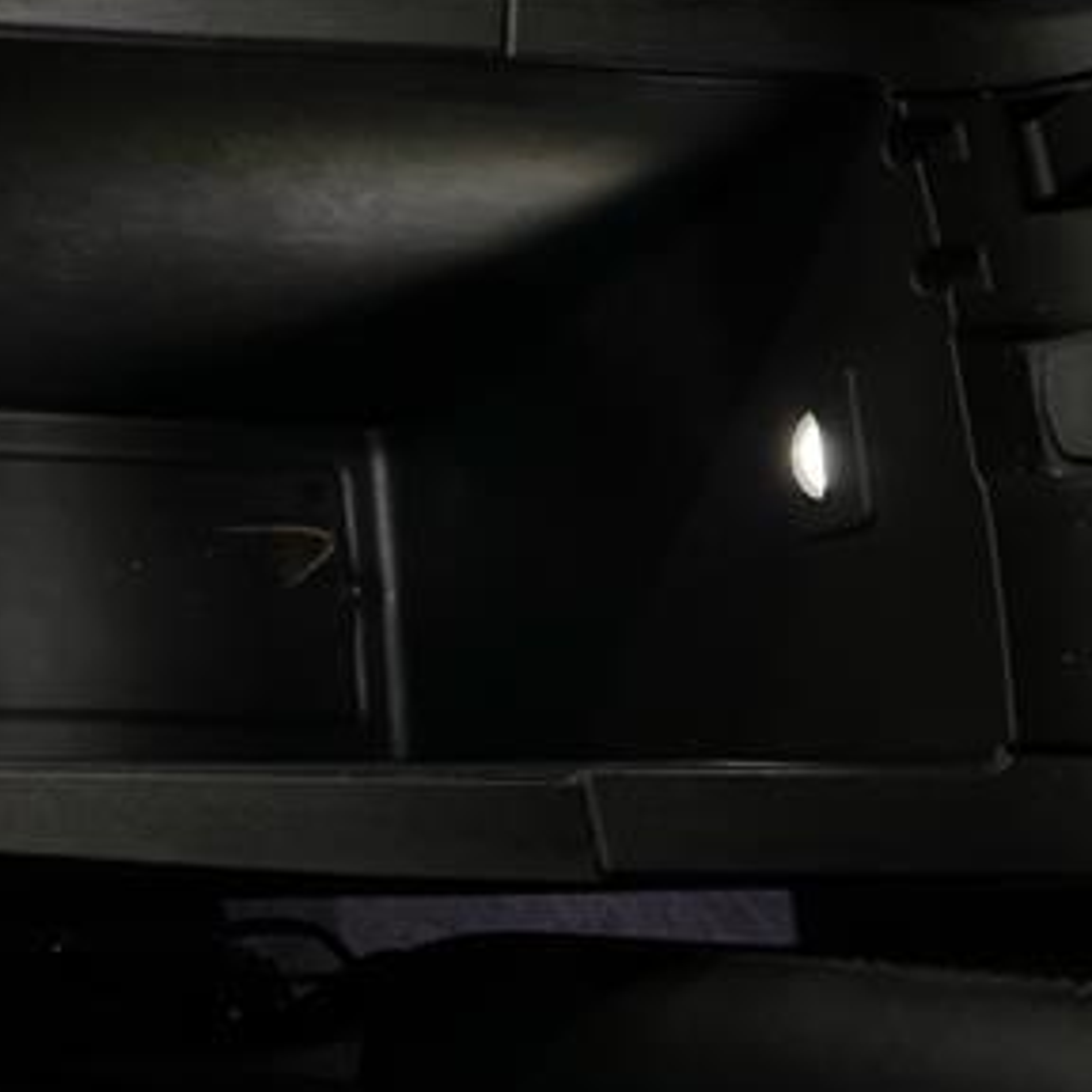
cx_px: -30
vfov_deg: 32.8
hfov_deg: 30.7
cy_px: 284
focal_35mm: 51
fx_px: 1820
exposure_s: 1/24
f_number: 1.5
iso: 1000
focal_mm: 5.7
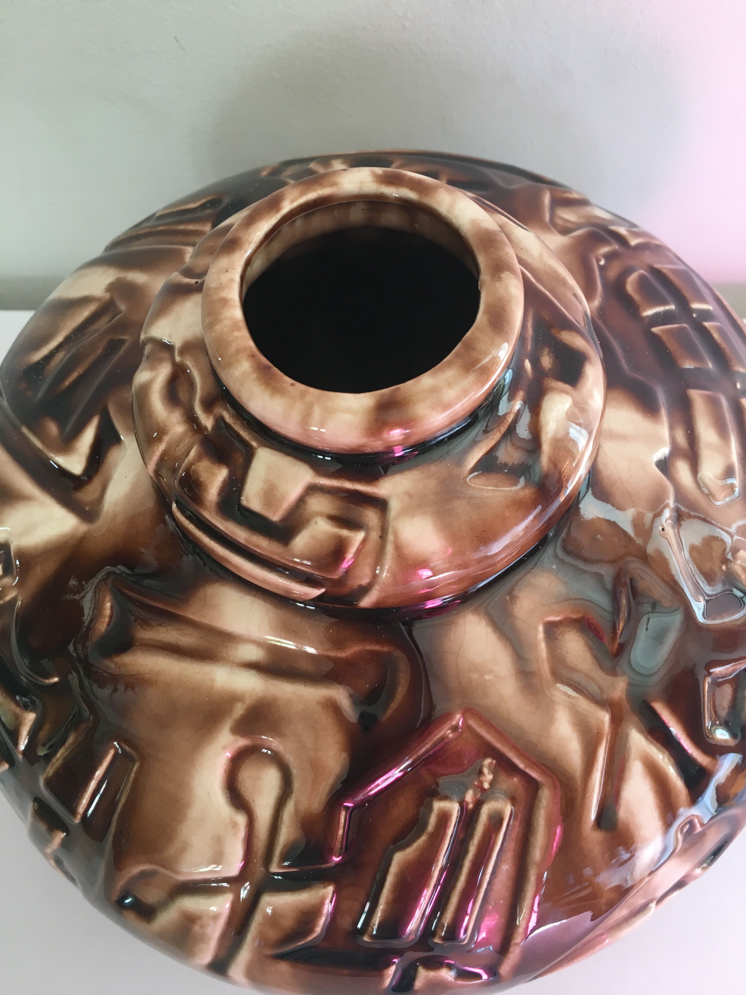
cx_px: 373
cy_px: 498
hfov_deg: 48.2
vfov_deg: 61.7
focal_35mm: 29
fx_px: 833
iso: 64
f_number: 2.2
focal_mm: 4.15
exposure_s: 1/33
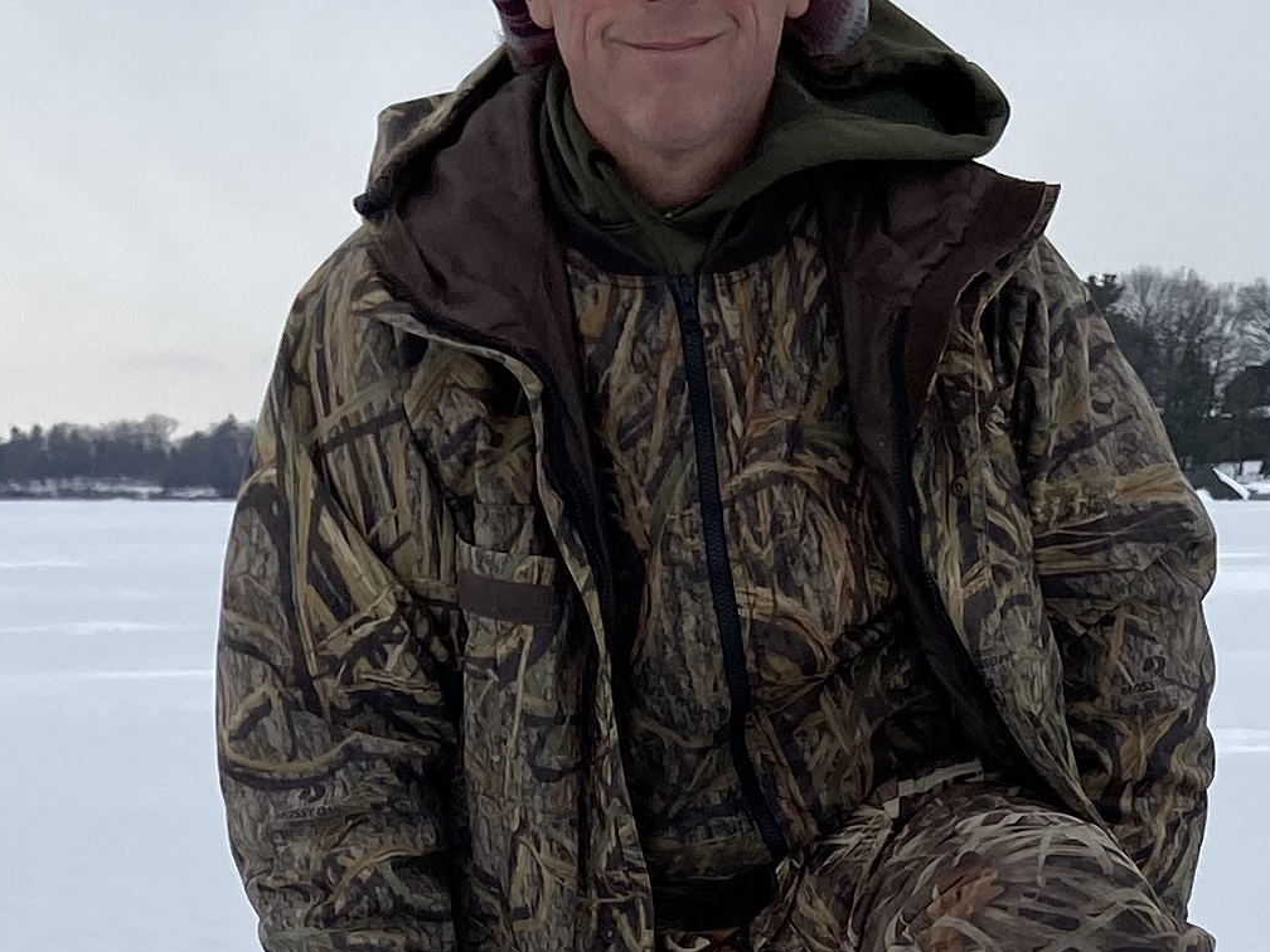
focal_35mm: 104
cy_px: 1481
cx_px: 774
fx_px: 3816
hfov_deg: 18.9
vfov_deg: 13.3
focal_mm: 4.25
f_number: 1.8
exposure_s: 1/2899
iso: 32
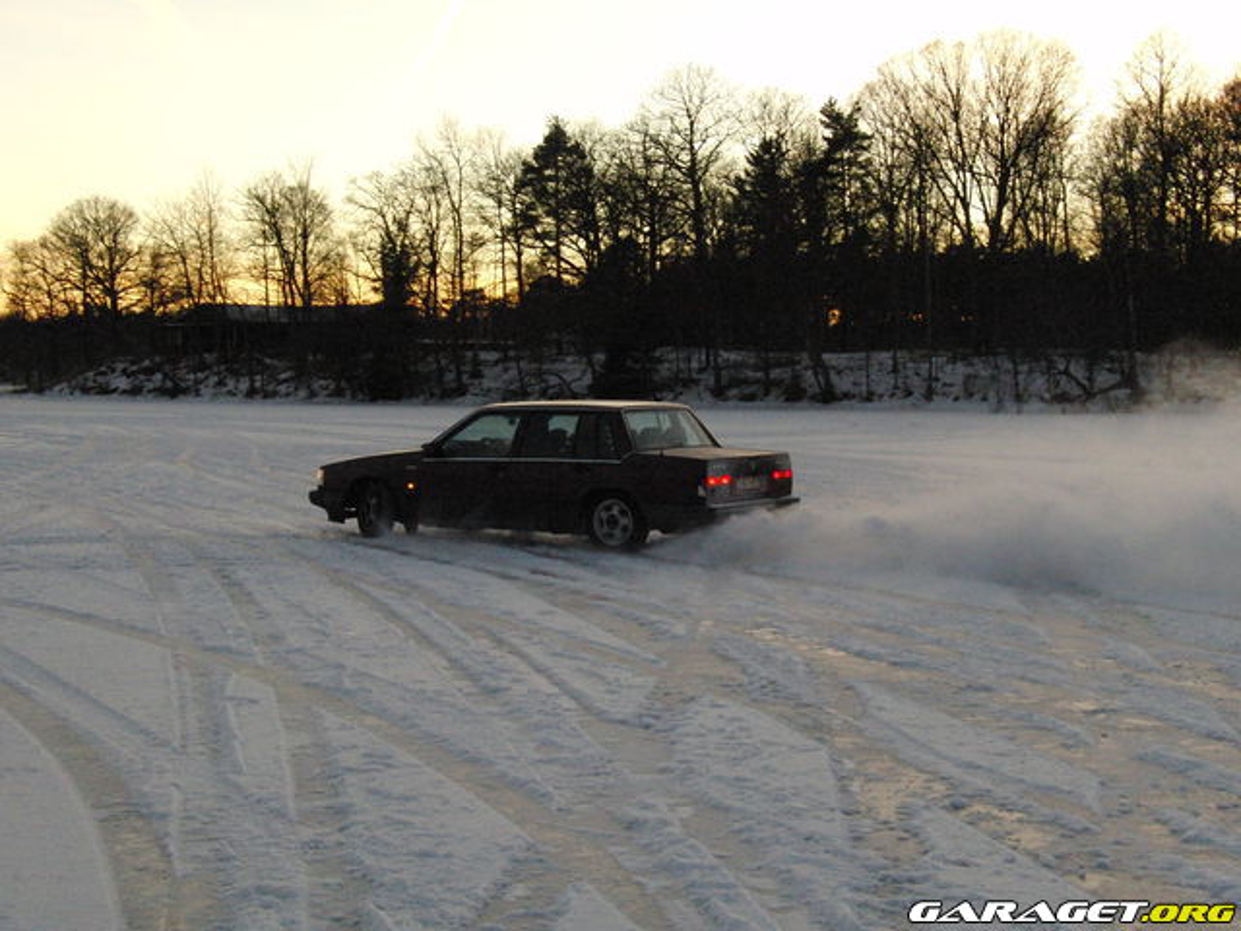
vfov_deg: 24.0
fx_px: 2187
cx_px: 620
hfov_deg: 31.7
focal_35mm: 61
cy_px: 466
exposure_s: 1/320
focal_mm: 12.3
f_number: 2.8
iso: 800
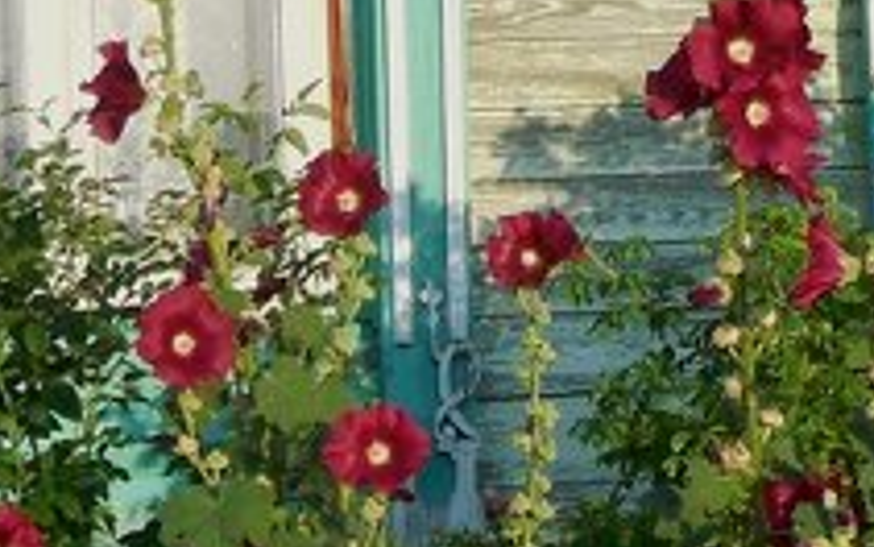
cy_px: 396
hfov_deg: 11.4
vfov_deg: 7.2
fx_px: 4336
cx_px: 920
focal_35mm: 182
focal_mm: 6.1
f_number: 3.4
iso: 125
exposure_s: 1/640
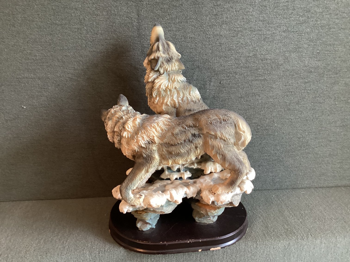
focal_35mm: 31
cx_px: 175
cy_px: 131
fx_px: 313
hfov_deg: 58.3
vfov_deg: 45.4
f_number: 2.4
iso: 320
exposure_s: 1/30
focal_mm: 3.3
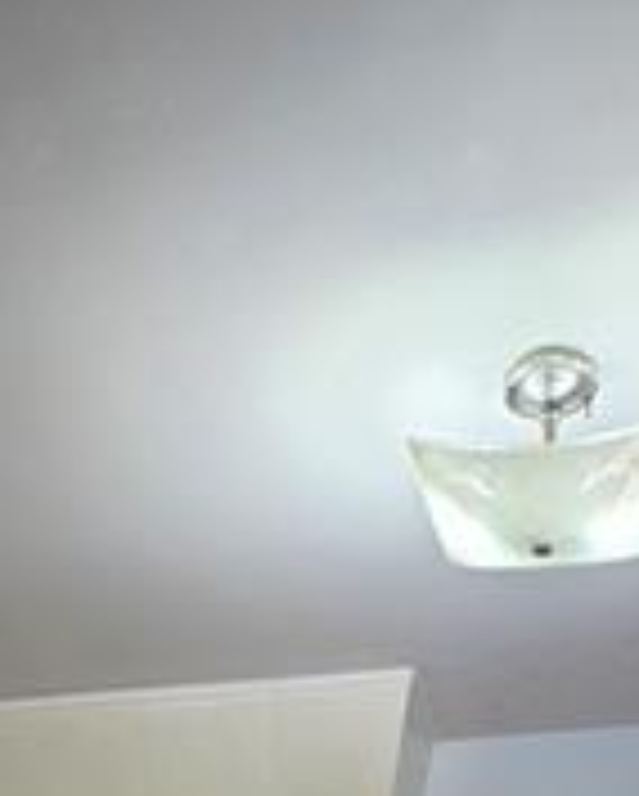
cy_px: 1502
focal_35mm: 55
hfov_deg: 27.6
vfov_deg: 20.6
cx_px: 288
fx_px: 1298
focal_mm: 2.2
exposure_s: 1/120
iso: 250
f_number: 1.9
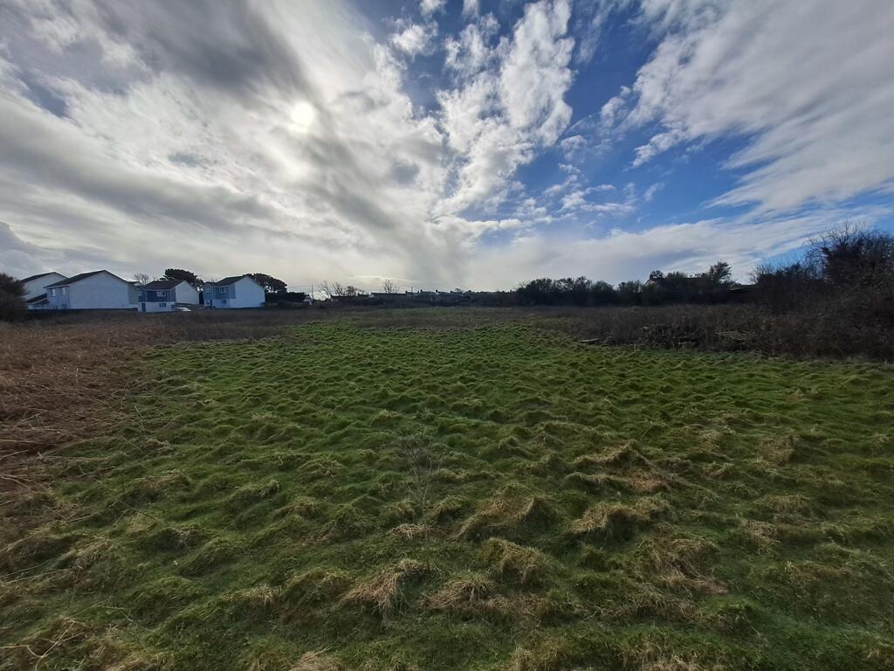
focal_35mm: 13
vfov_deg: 89.9
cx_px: 447
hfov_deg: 106.2
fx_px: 336
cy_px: 336
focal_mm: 1.42
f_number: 2.2
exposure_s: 1/4878
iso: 40
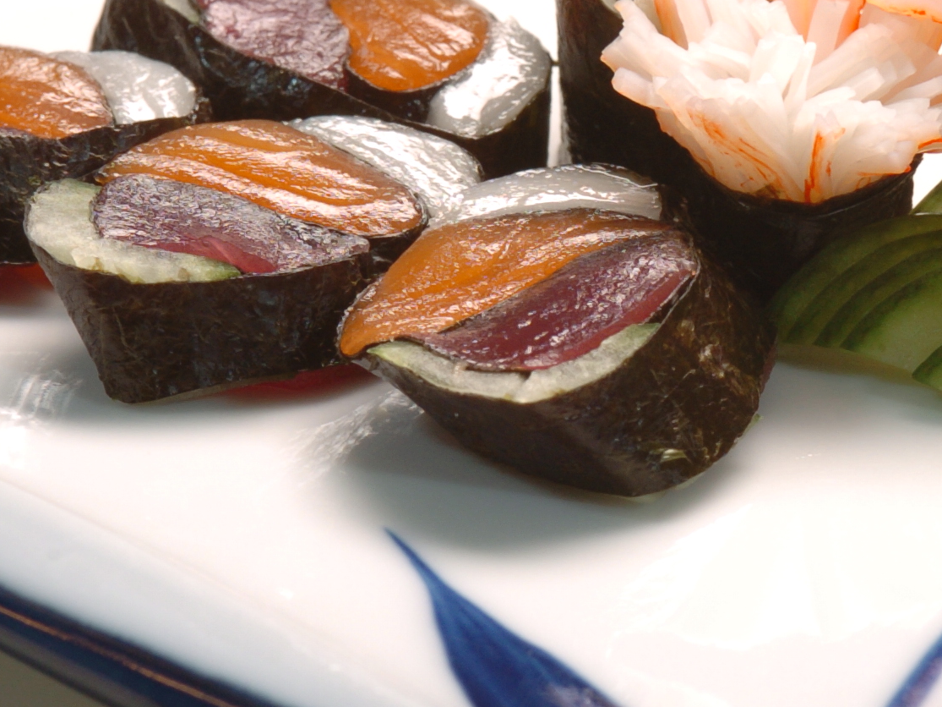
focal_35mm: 334
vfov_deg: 4.4
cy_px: 200
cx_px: 651
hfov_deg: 5.9
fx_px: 9090
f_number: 14
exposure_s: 3.6
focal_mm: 105
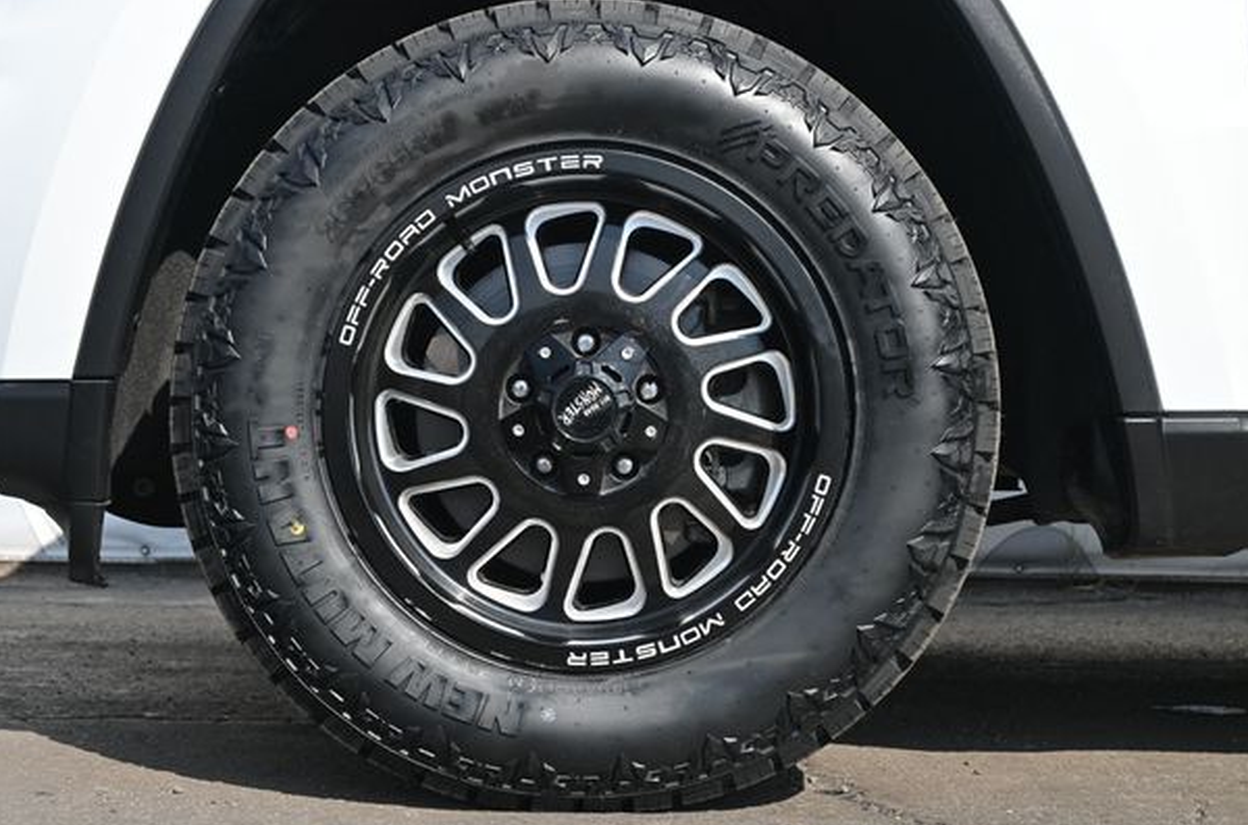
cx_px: 591
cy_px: 401
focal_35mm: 64
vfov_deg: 21.1
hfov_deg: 31.5
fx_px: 2213
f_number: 5.6
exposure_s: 1/250
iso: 140
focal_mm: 40
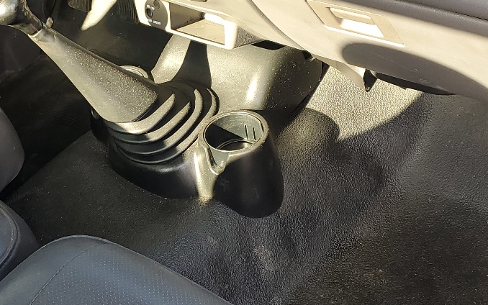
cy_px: 131
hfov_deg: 31.2
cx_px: 147
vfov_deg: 20.0
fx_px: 865
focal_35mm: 65
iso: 50
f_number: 1.5
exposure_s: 1/147
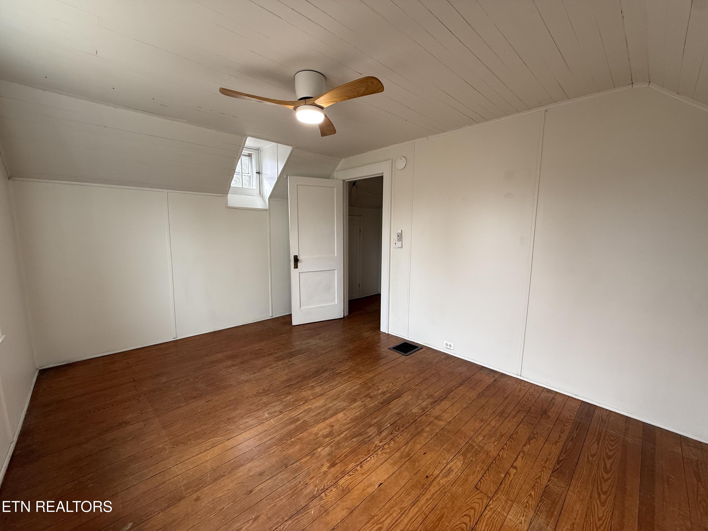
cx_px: 354
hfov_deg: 102.1
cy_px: 266
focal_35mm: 14
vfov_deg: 85.7
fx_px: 286
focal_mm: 2.22
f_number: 2.2
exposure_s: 1/99
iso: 100
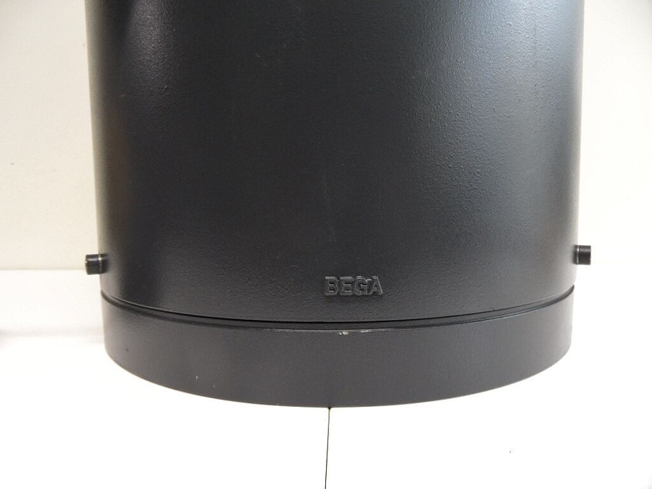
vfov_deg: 56.8
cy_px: 244
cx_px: 326
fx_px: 452
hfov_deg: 71.6
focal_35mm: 24
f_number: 3.2
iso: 200
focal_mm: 3.9
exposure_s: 1/20
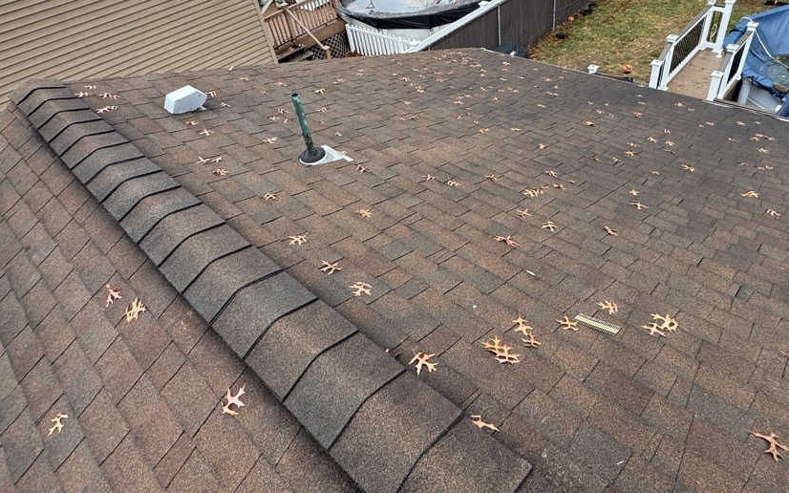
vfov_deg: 52.2
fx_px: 494
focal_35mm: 23
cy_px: 174
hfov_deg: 77.1
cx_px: 419
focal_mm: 2.22
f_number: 2.2
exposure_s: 1/99
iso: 50
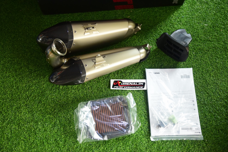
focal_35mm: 48
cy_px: 75
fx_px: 301
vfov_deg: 28.3
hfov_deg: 41.5
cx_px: 116
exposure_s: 1/100
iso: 2000
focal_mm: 31
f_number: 4
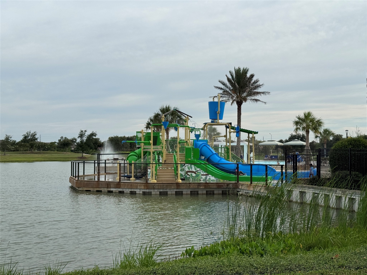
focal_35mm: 48
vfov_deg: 30.3
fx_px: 509
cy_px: 138
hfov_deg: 39.7
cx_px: 184
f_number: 1.78
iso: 64
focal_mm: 6.76
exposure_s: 1/3257
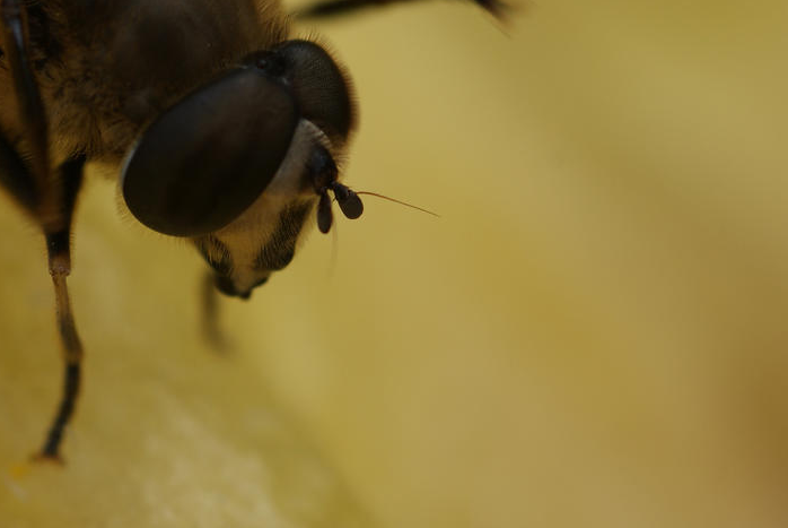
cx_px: 131
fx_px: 6331
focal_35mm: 289
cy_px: 101
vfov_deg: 4.8
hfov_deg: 7.1
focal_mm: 105
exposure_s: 1/160
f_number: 6.3
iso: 100
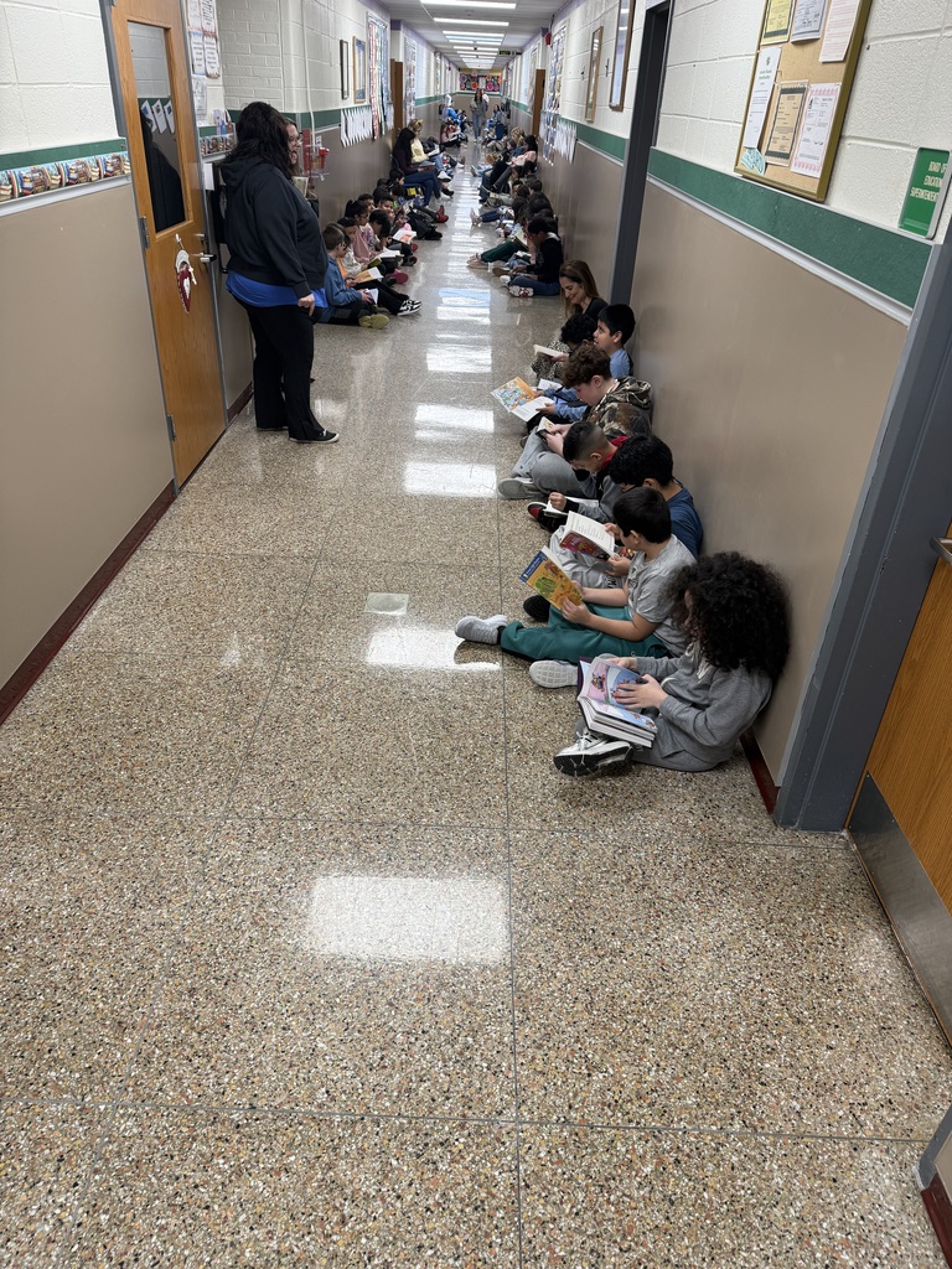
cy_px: 634
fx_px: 880
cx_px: 476
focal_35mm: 24
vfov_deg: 71.6
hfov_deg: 56.8
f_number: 1.78
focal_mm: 6.76
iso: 125
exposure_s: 1/60
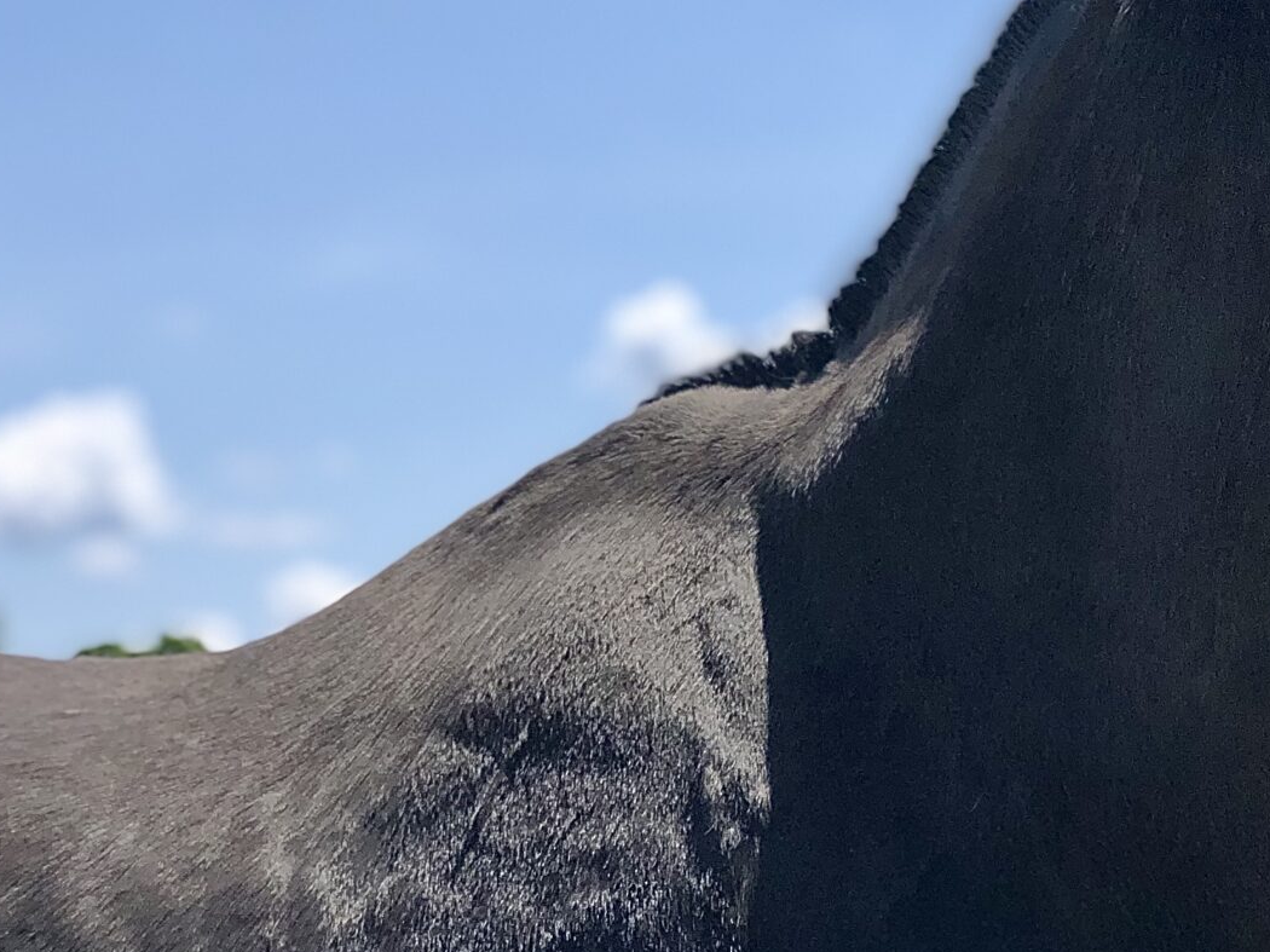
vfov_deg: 10.5
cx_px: 1456
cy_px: -97
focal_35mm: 139
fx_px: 5098
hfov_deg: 13.8
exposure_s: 1/1171
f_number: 2.8
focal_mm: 6.6
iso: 20
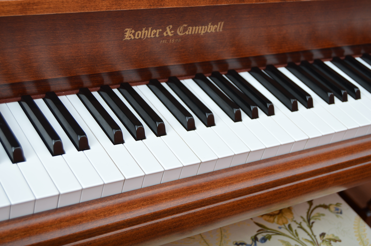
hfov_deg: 35.1
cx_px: 186
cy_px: 123
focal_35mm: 57
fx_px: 587
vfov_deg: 23.7
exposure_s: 1/200
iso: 200
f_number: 4.8
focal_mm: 38
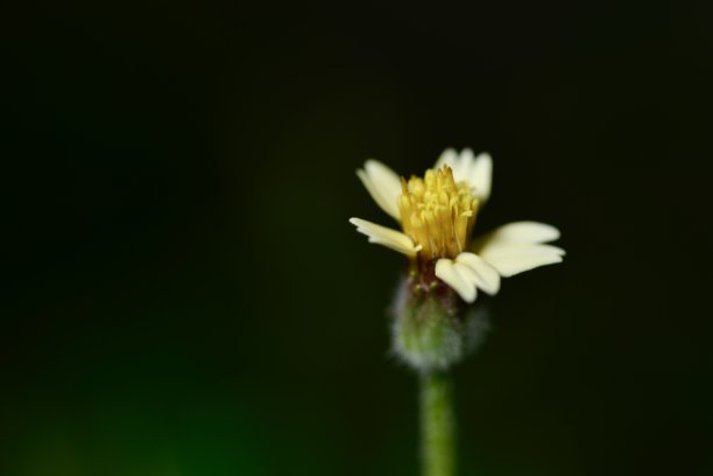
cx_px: 356
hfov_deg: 33.4
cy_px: 238
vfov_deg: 22.6
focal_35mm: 60
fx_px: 1188
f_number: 8
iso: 125
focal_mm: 60
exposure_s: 1/6400
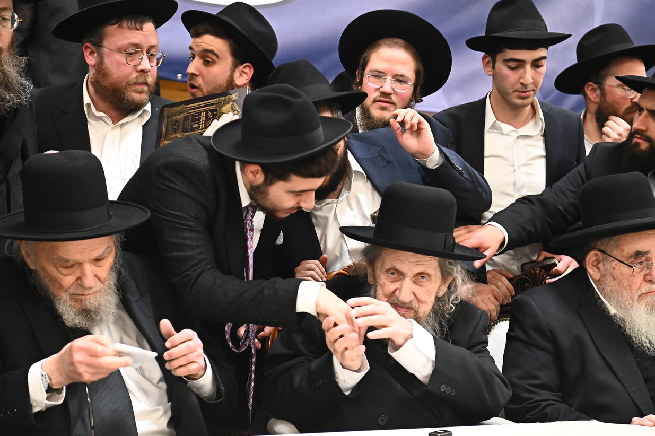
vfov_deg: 20.0
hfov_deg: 29.7
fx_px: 1237
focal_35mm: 68
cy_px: 231
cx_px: 319
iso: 3200
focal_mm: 60
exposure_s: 1/125
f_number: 4
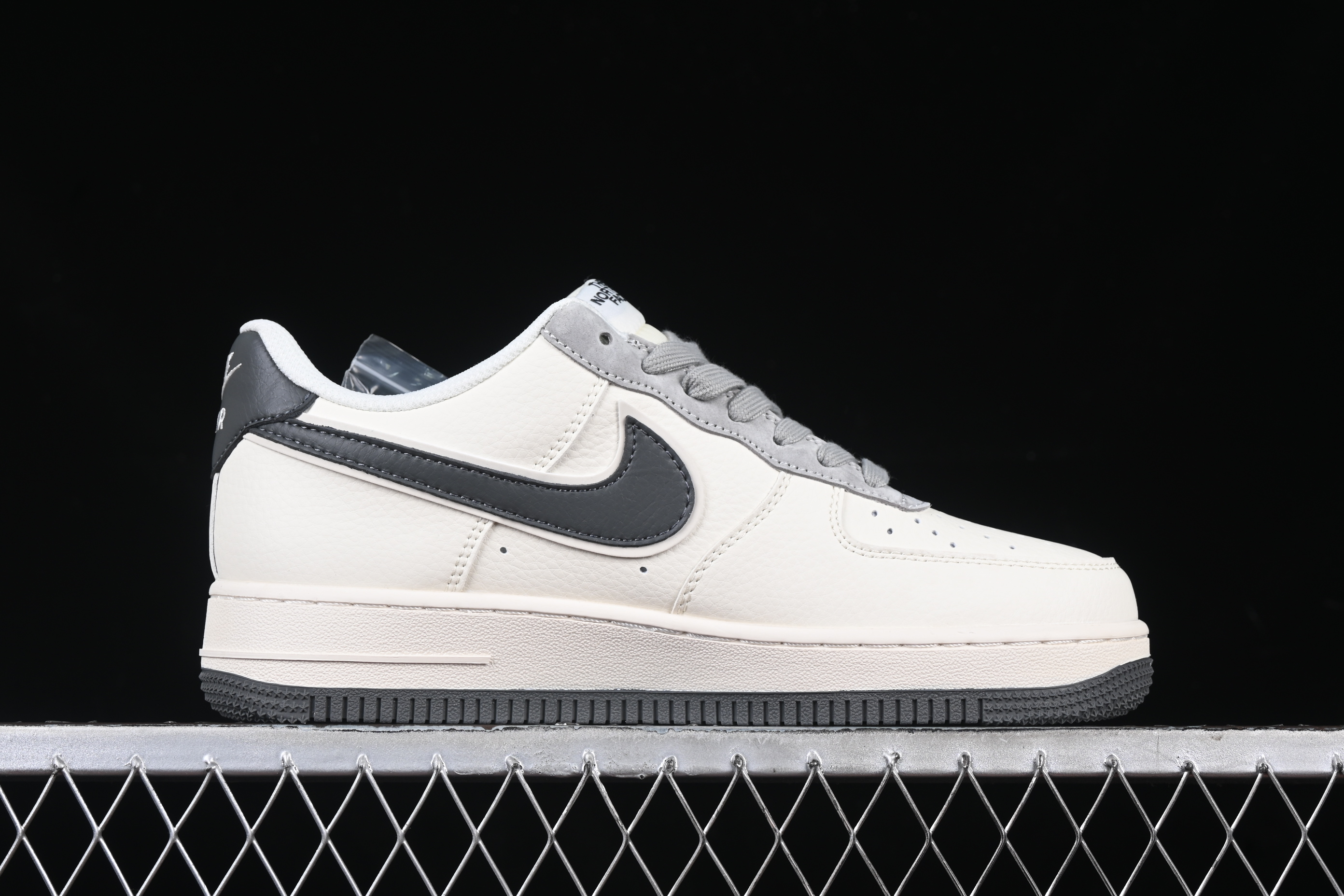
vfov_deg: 18.2
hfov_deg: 27.0
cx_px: 672
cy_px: 448
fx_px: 2800
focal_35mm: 75
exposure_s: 1/80
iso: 160
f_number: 8
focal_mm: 50
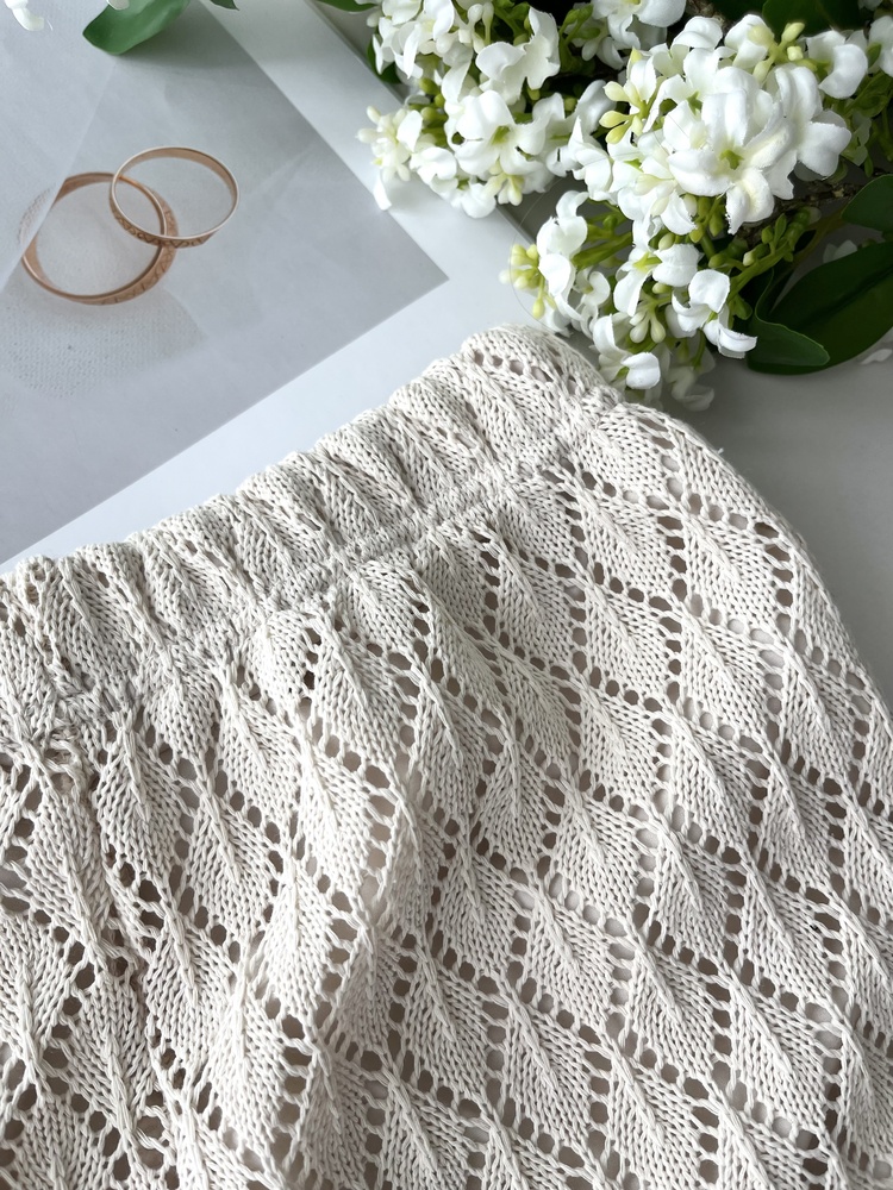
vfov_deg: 67.3
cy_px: 595
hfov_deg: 53.1
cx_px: 446
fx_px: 894
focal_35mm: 26
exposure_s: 1/339
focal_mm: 5.1
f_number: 1.6
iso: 50
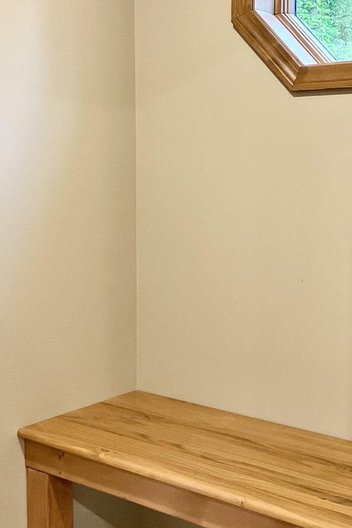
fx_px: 792
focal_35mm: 54
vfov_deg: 36.9
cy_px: 248
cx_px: 247
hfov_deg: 24.9
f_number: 1.8
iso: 250
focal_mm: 3
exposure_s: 1/40
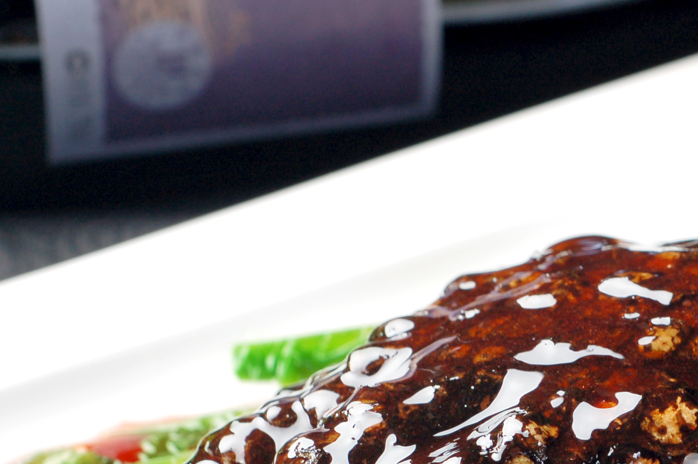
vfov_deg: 8.8
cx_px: 658
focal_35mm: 154
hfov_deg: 13.2
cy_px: 460
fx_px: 2983
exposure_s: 1/500
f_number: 6.3
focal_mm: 50
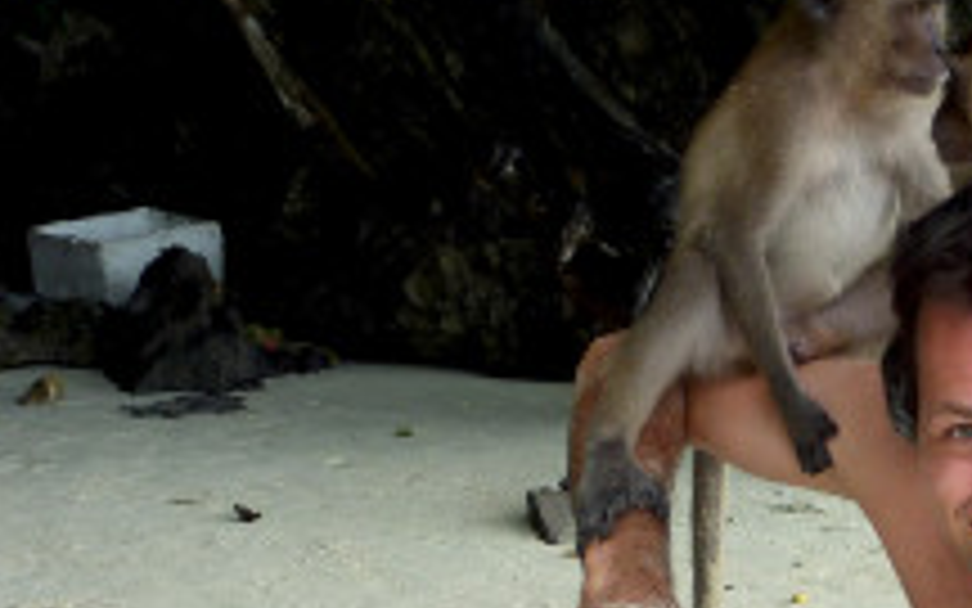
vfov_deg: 16.6
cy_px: 689
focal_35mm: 76
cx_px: 979
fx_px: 2013
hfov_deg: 25.7
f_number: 4
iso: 80
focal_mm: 4.7
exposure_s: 1/160
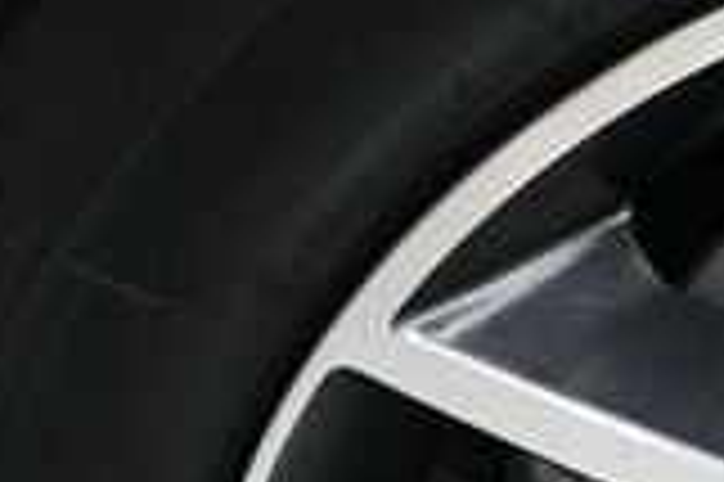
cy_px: 739
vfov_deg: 5.4
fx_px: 5023
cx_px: 1192
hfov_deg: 8.0
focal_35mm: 250
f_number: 4.5
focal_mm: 42
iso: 3200
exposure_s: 1/100
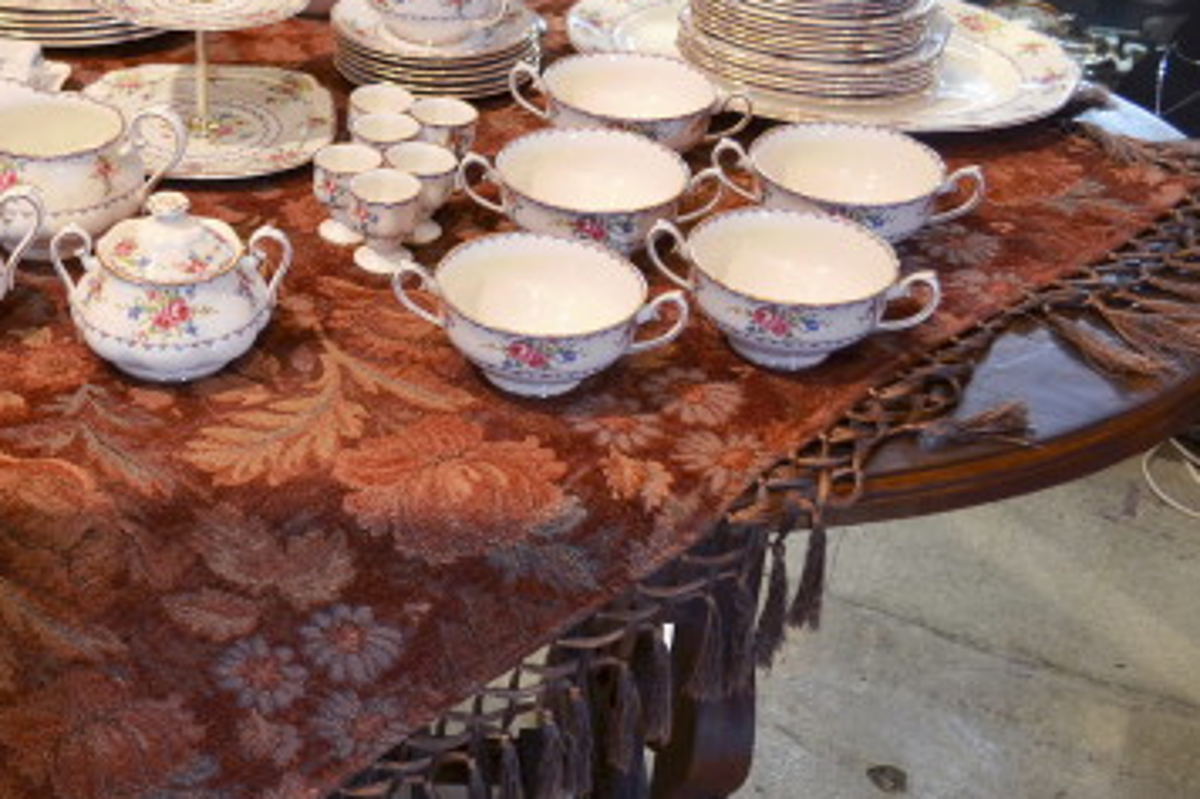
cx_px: 138
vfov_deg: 24.7
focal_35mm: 54
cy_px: 185
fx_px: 1799
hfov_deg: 34.9
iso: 560
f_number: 3.8
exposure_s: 1/15
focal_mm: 20
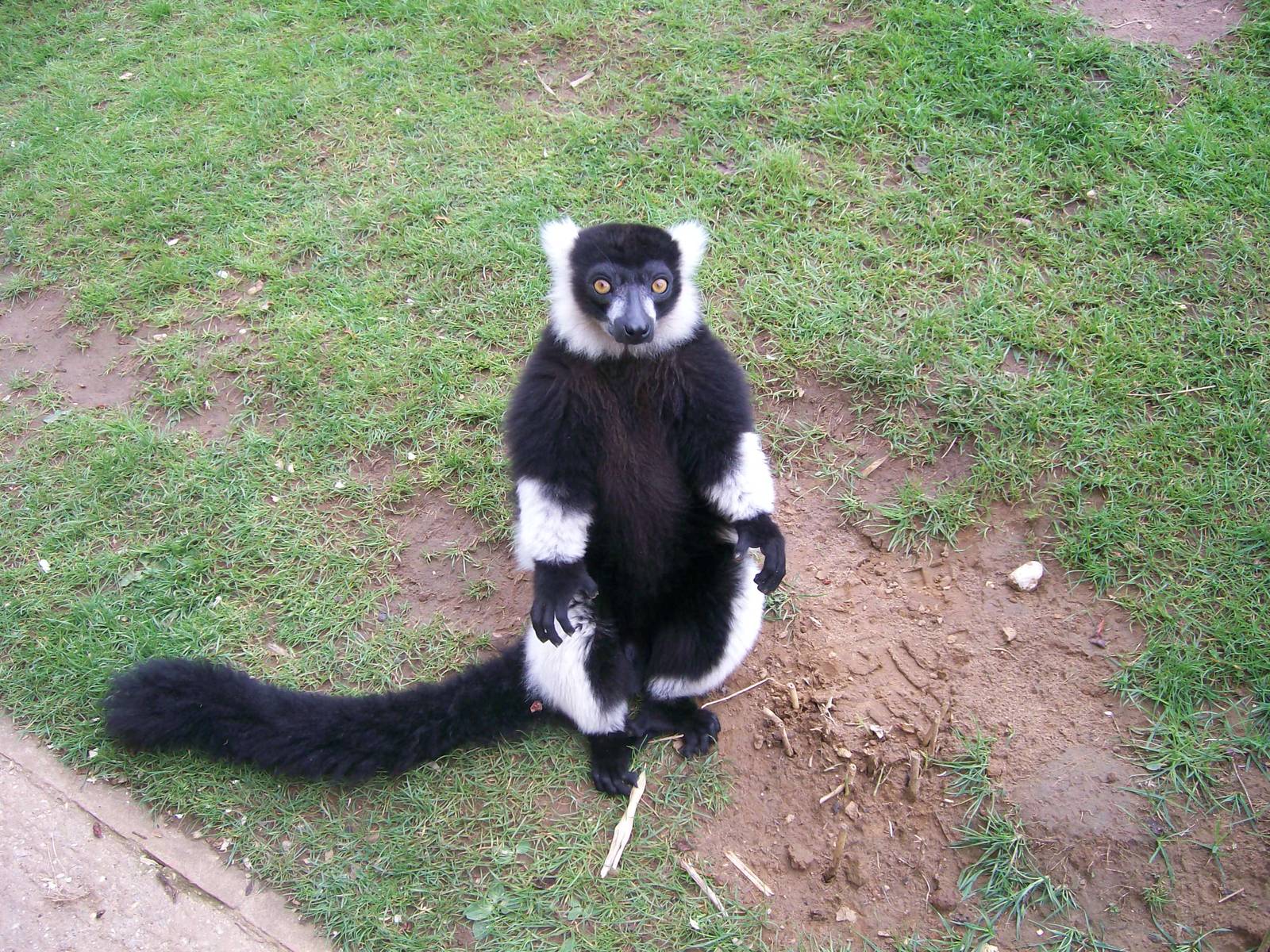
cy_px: 476
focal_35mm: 35
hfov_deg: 52.6
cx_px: 635
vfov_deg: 40.7
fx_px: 1284
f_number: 2.8
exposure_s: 1/64.1
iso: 80
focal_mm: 5.8
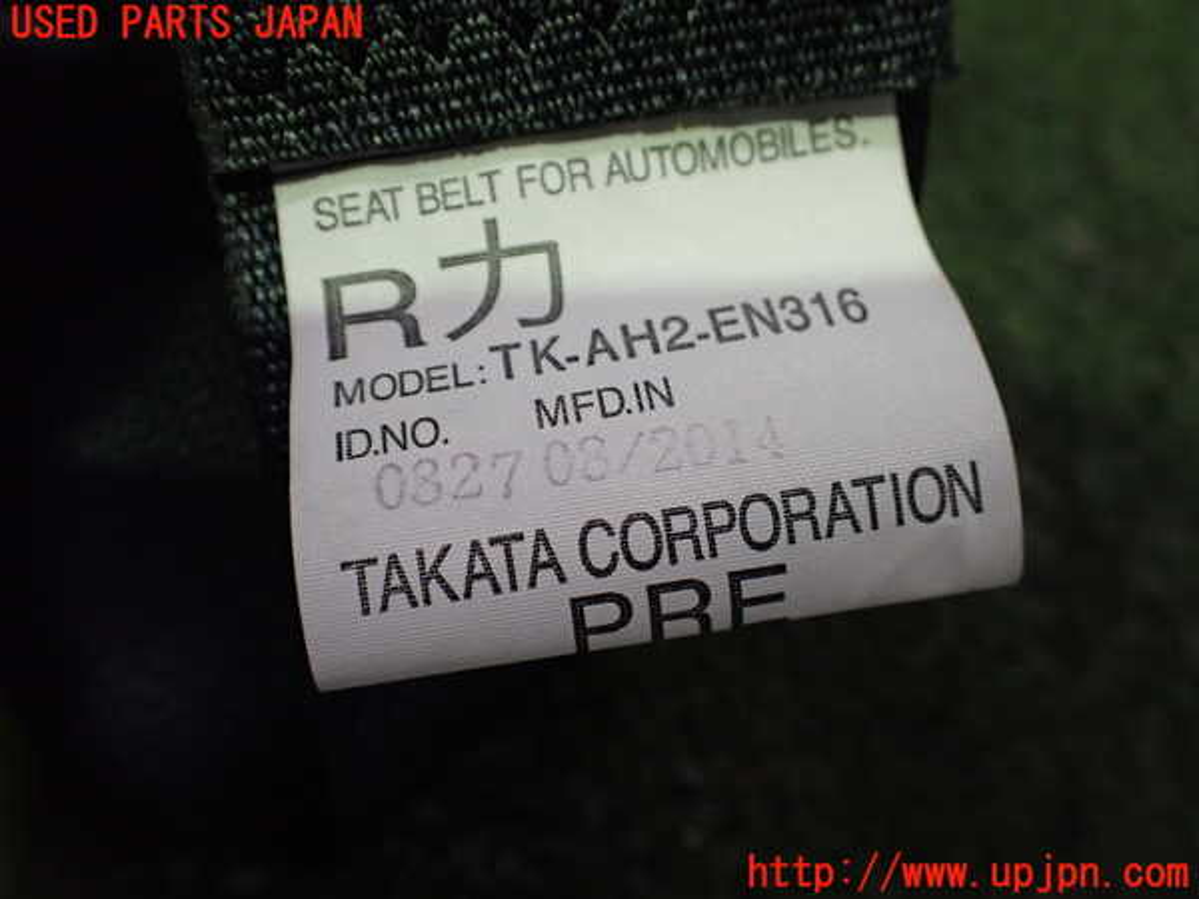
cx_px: 600
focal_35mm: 30
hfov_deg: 60.0
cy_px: 450
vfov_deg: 46.8
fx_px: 1039
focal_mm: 5.4
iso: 800
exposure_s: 1/100
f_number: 2.3
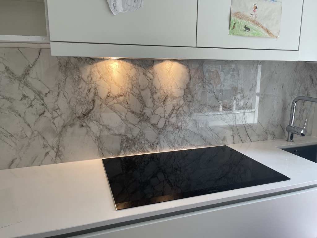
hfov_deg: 67.3
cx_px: 158
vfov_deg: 53.1
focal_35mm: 26
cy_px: 119
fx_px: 238
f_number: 1.6
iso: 50
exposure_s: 1/100
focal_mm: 5.1
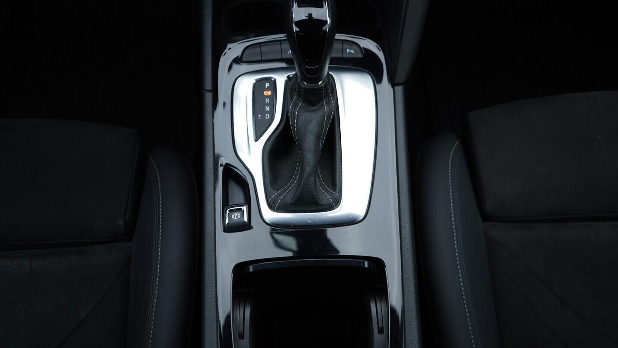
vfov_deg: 31.2
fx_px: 623
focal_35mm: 38
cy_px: 152
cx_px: 307
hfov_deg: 52.8
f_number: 3.2
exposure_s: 1/40
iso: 125
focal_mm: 24
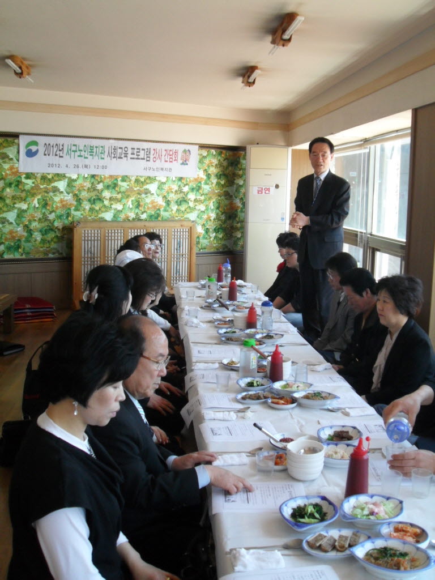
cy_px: 290
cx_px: 218
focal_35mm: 40
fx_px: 670
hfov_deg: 36.0
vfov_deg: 46.8
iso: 200
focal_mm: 7
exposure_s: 1/125
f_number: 3
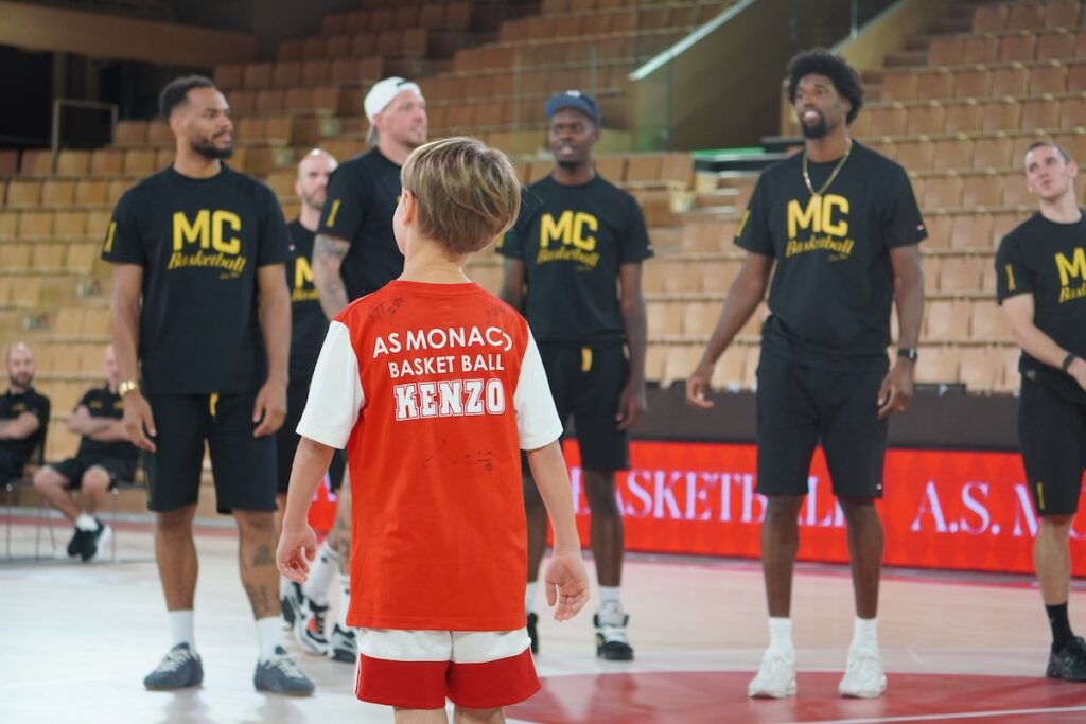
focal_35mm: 105
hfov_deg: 19.5
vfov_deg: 13.0
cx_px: 543
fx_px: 3168
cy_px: 362
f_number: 4.5
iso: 500
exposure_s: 1/160
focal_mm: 70
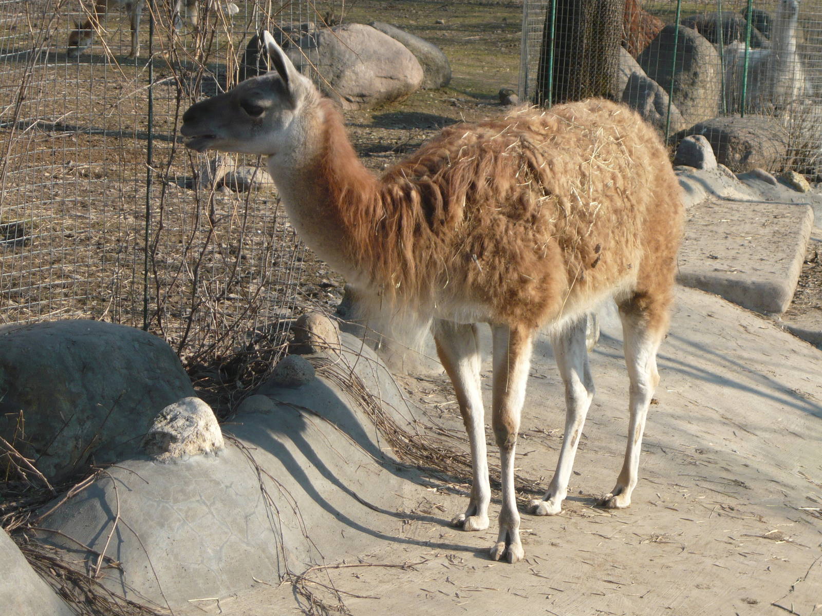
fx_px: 2375
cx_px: 411
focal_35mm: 100
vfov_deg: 14.8
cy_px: 308
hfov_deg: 19.6
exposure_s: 1/250
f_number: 5.1
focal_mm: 16.5
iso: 100
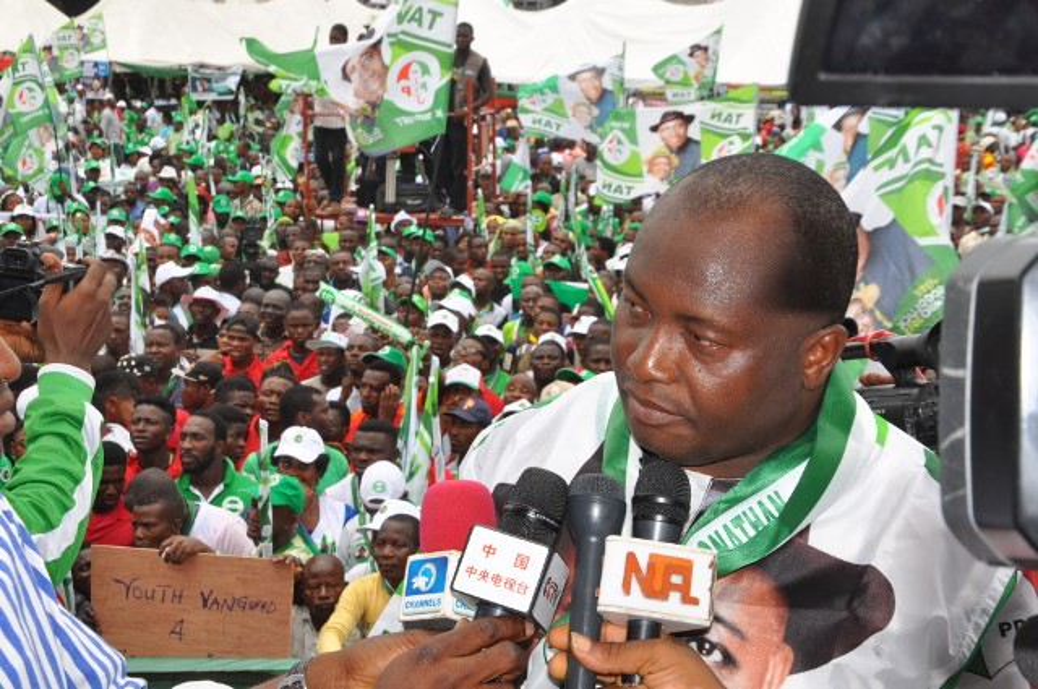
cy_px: 344
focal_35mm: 57
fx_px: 1641
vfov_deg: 23.7
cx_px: 519
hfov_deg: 35.1
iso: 400
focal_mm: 38
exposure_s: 1/200
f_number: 11
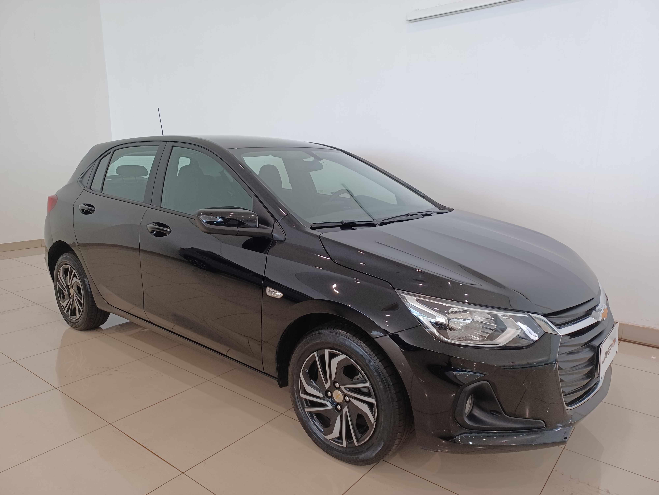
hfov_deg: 69.4
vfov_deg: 54.9
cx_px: 330
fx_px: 476
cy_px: 248
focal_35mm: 25
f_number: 1.8
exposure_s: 1/60
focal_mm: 4.6
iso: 200
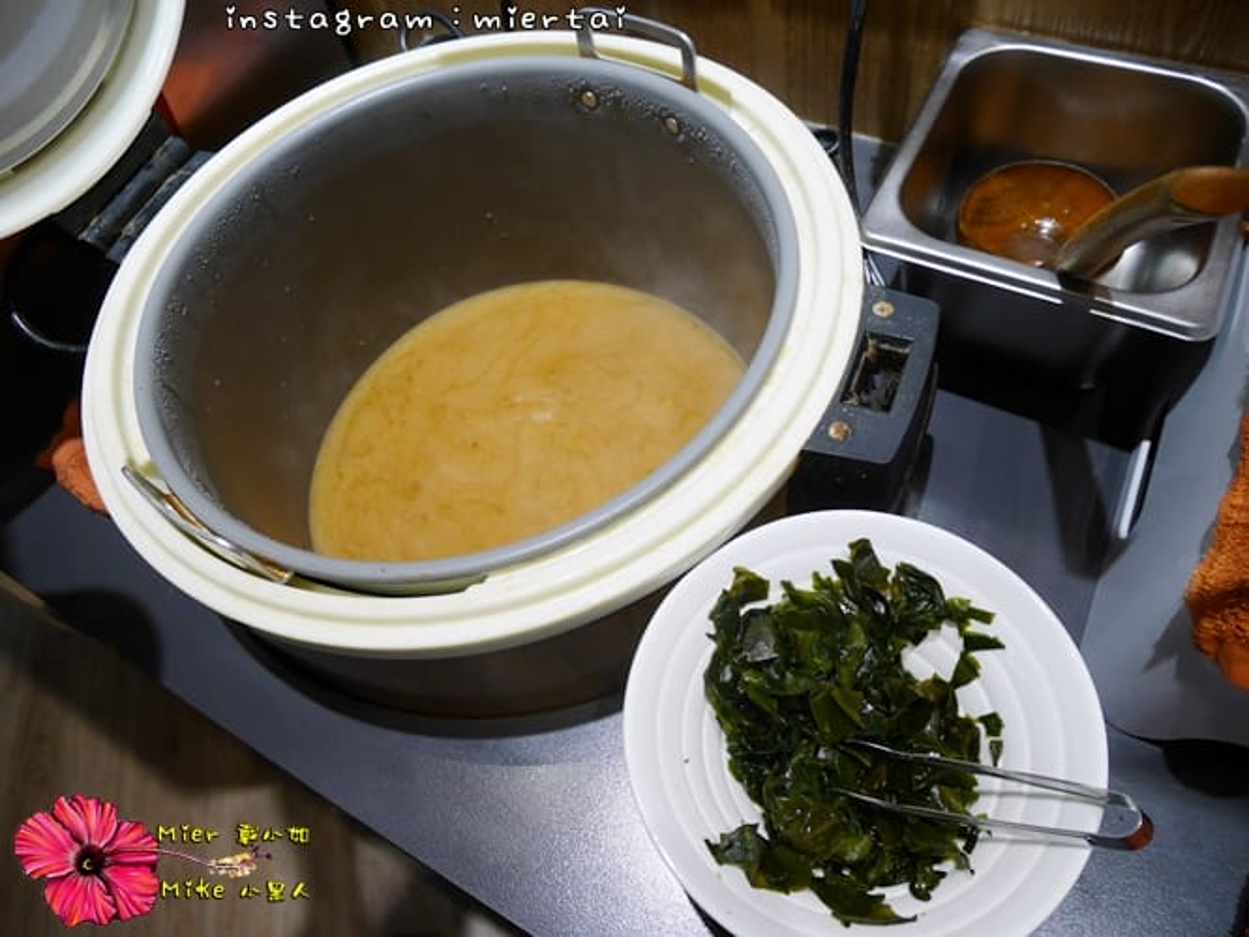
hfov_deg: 71.6
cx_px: 624
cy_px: 468
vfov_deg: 56.8
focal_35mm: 24
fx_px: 866
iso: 500
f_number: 3.5
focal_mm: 12
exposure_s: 1/60
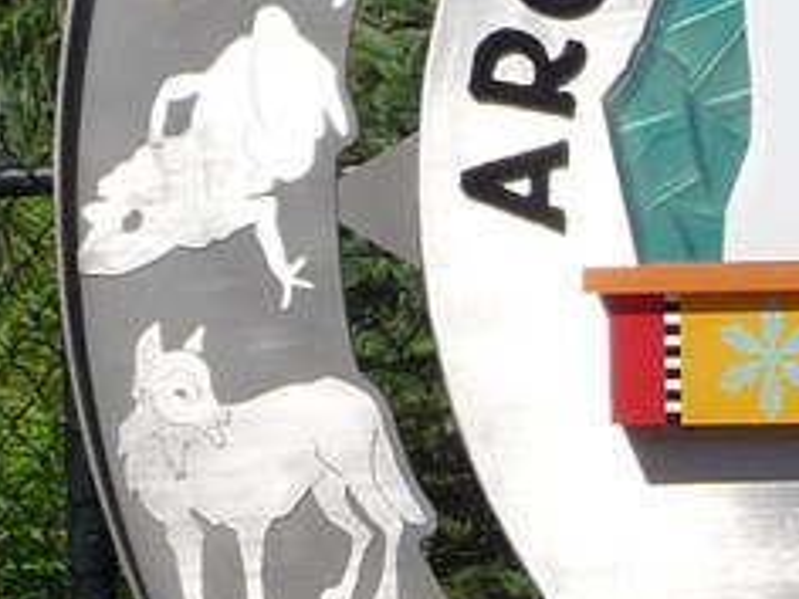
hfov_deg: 9.9
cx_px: 1425
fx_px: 4386
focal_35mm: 190
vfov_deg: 7.7
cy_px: 724
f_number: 8
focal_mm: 4.7
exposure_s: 1/320
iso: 100
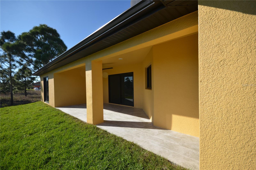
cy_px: 85
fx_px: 106
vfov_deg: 77.0
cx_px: 128
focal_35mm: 15
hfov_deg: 100.5
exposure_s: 1/250
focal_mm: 10
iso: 100
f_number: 8
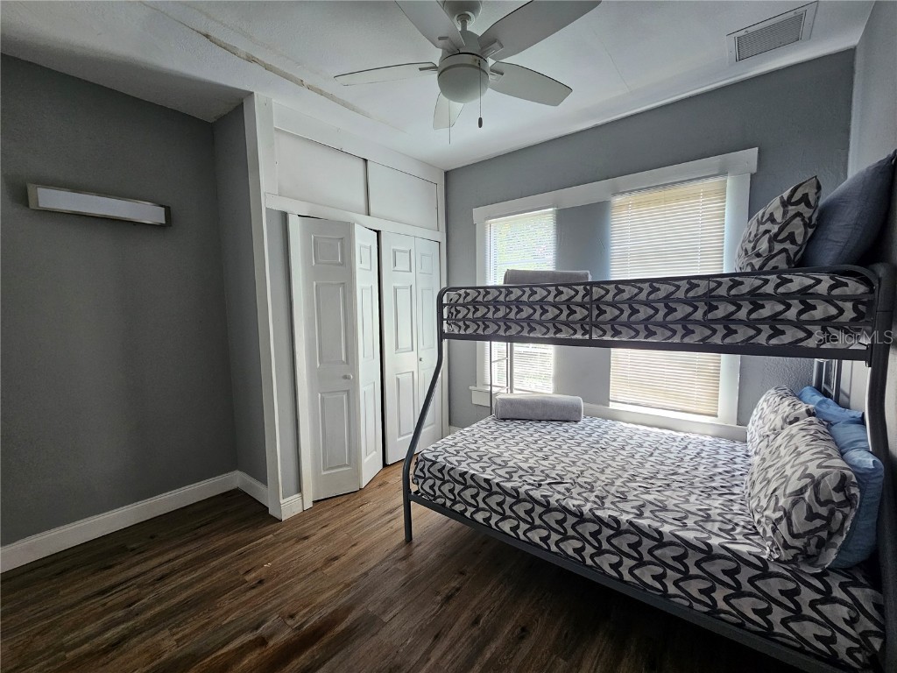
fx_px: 337
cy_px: 336
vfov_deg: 89.9
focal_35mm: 13
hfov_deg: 106.2
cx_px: 448
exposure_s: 1/77.4
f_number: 2.2
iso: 125
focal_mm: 2.2
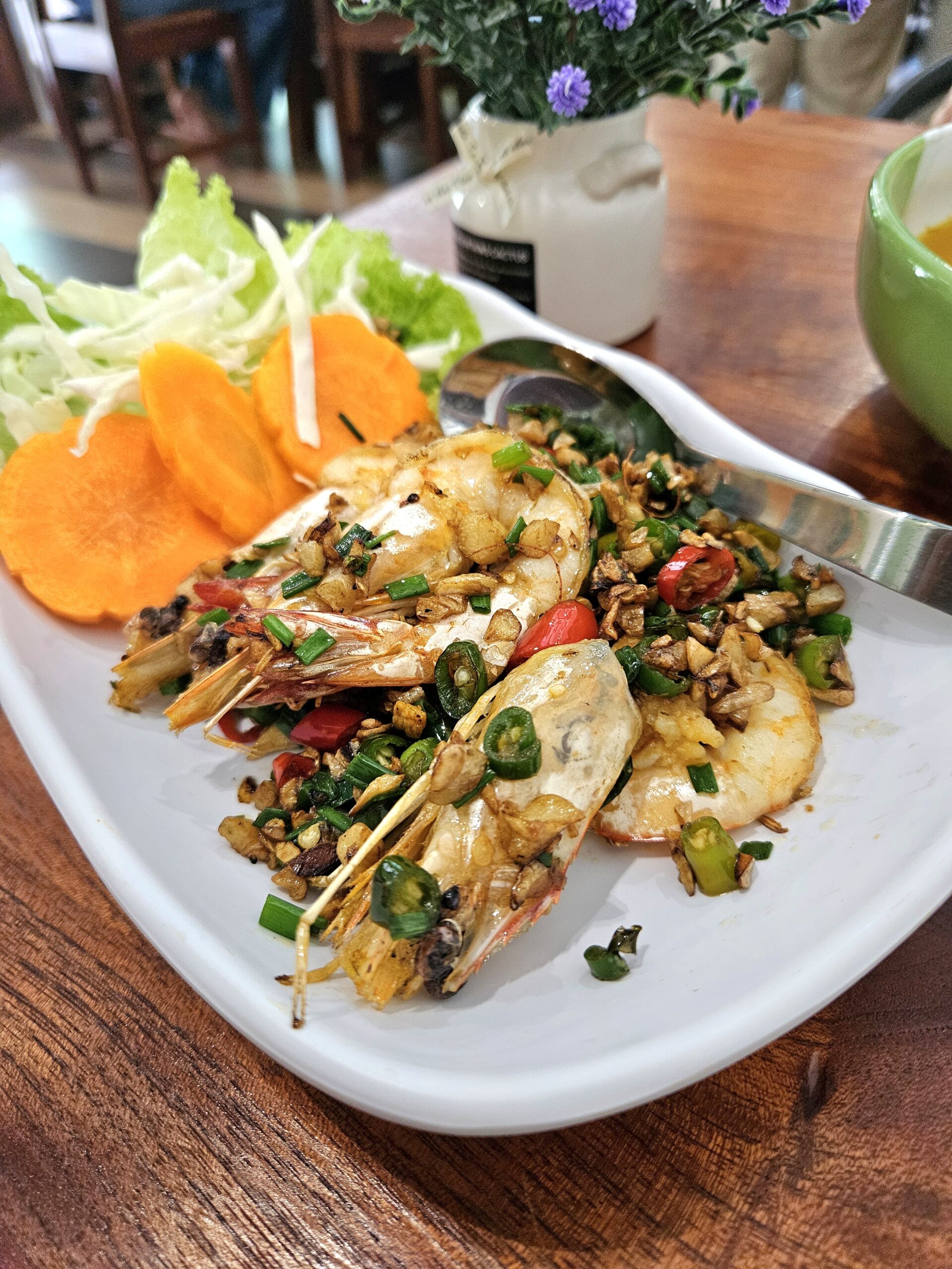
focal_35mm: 23
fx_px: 843
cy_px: 634
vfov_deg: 73.9
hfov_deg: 58.9
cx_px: 476
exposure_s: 1/101
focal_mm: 5.4
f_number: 1.8
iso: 800
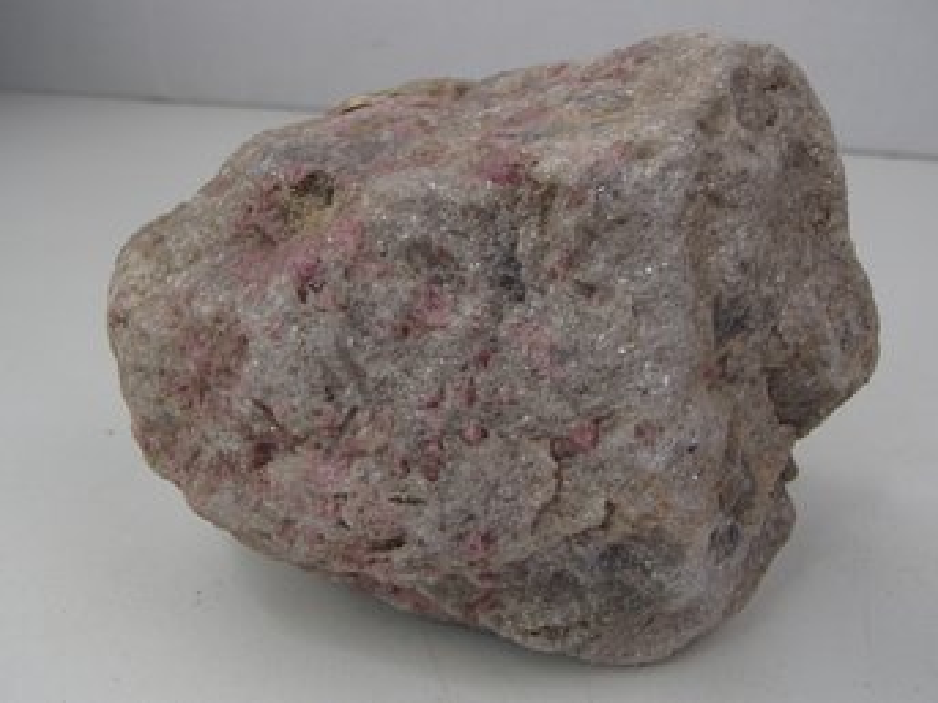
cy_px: 352
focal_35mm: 37
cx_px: 469
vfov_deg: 38.6
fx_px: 1002
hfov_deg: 50.2
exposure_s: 1/160
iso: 125
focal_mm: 6.64
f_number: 4.7
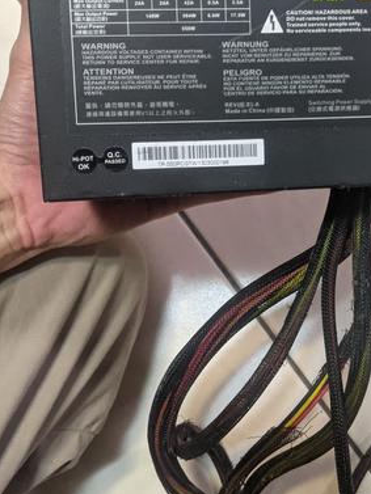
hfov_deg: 33.0
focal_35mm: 43
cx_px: 273
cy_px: 181
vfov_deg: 43.4
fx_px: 614
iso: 291
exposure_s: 1/24
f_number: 1.8
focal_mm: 4.44
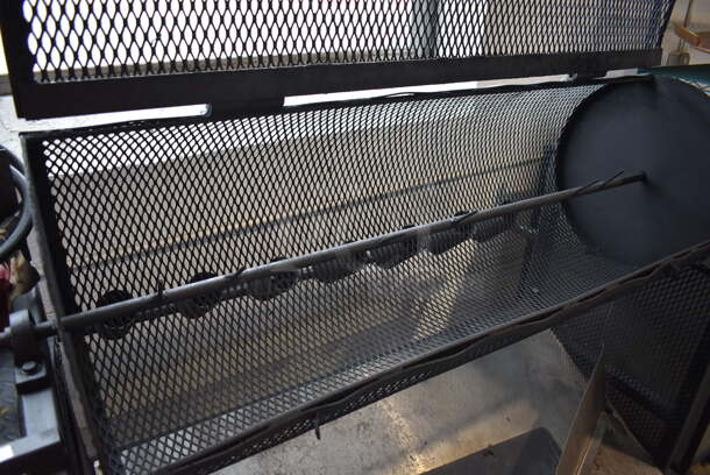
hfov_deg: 67.3
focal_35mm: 27
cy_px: 238
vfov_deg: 48.0
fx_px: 533
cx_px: 355
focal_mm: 18
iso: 900
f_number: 3.5
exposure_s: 1/125
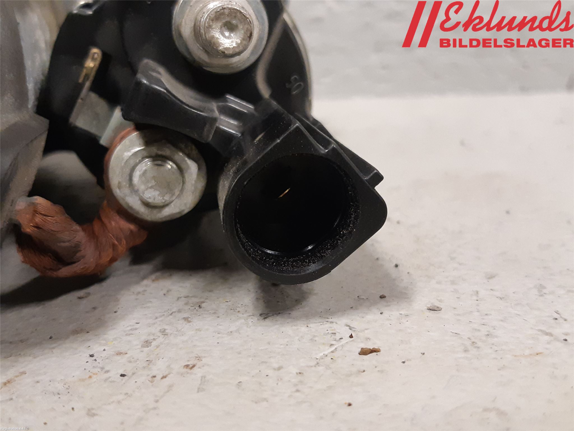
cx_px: 287
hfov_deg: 67.3
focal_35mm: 26
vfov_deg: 53.1
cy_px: 216
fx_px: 431
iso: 250
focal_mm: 3.93
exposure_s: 1/50
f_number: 1.7
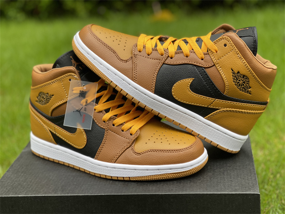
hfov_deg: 30.3
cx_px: 142
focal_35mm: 64
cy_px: 107
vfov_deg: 22.9
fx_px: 527
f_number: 2.2
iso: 100
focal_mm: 7.5
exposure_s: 1/121
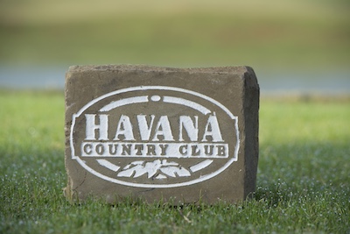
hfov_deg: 13.0
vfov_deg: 8.7
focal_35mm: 158
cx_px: 175
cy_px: 117
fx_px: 1532
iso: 100
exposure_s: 1/200
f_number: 7.1
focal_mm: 105
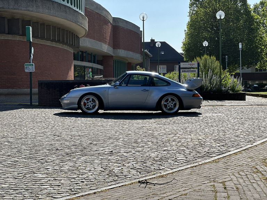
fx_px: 594
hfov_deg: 25.3
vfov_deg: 19.1
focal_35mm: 77
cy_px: 100
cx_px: 134
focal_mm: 9
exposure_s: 1/747
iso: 32
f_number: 2.8
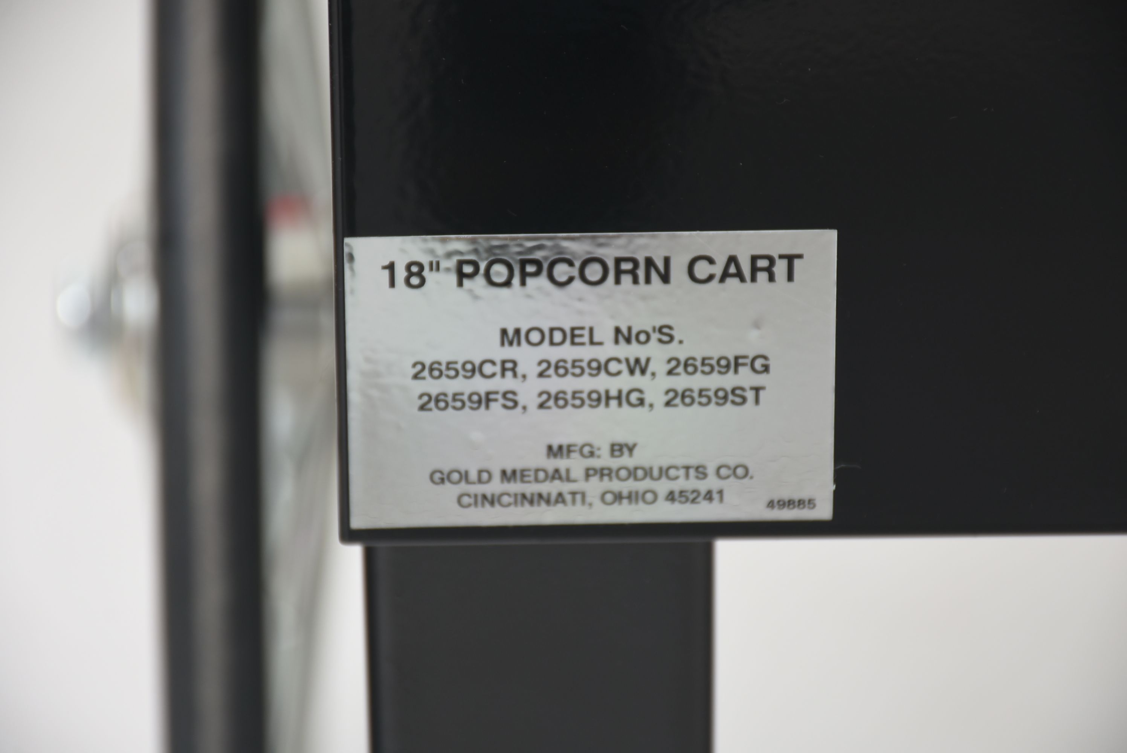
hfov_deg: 9.8
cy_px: 376
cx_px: 564
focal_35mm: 210
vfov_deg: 6.6
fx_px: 6579
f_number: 7.1
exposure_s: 1/100
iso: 160
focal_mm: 140
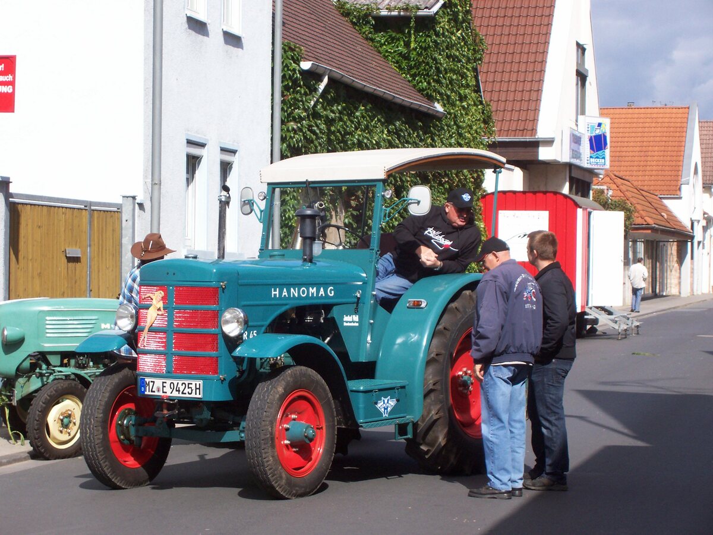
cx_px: 356
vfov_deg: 14.5
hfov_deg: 19.3
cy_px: 268
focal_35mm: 102
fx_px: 2101
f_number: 4.6
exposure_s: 1/601
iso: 80
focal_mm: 16.8
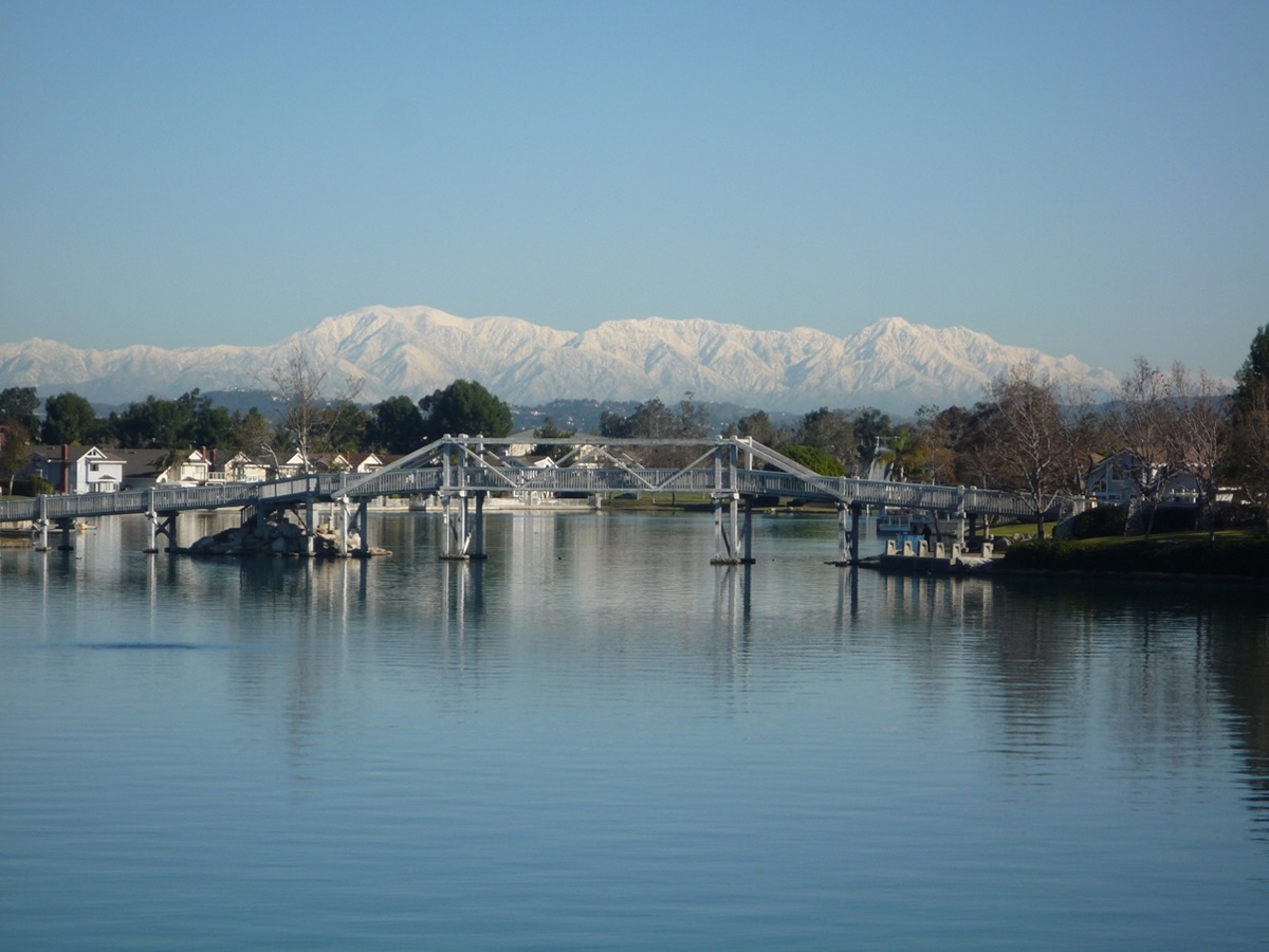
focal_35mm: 120
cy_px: 476
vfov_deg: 12.3
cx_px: 634
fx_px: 4399
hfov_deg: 16.4
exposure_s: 1/640
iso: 100
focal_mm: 20.8
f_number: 5.8
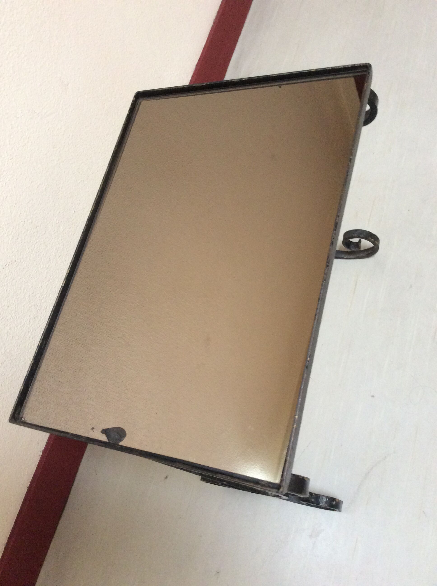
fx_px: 540
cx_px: 218
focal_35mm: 32
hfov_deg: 44.1
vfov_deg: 56.9
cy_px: 293
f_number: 2.4
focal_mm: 3.3
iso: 200
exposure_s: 1/25
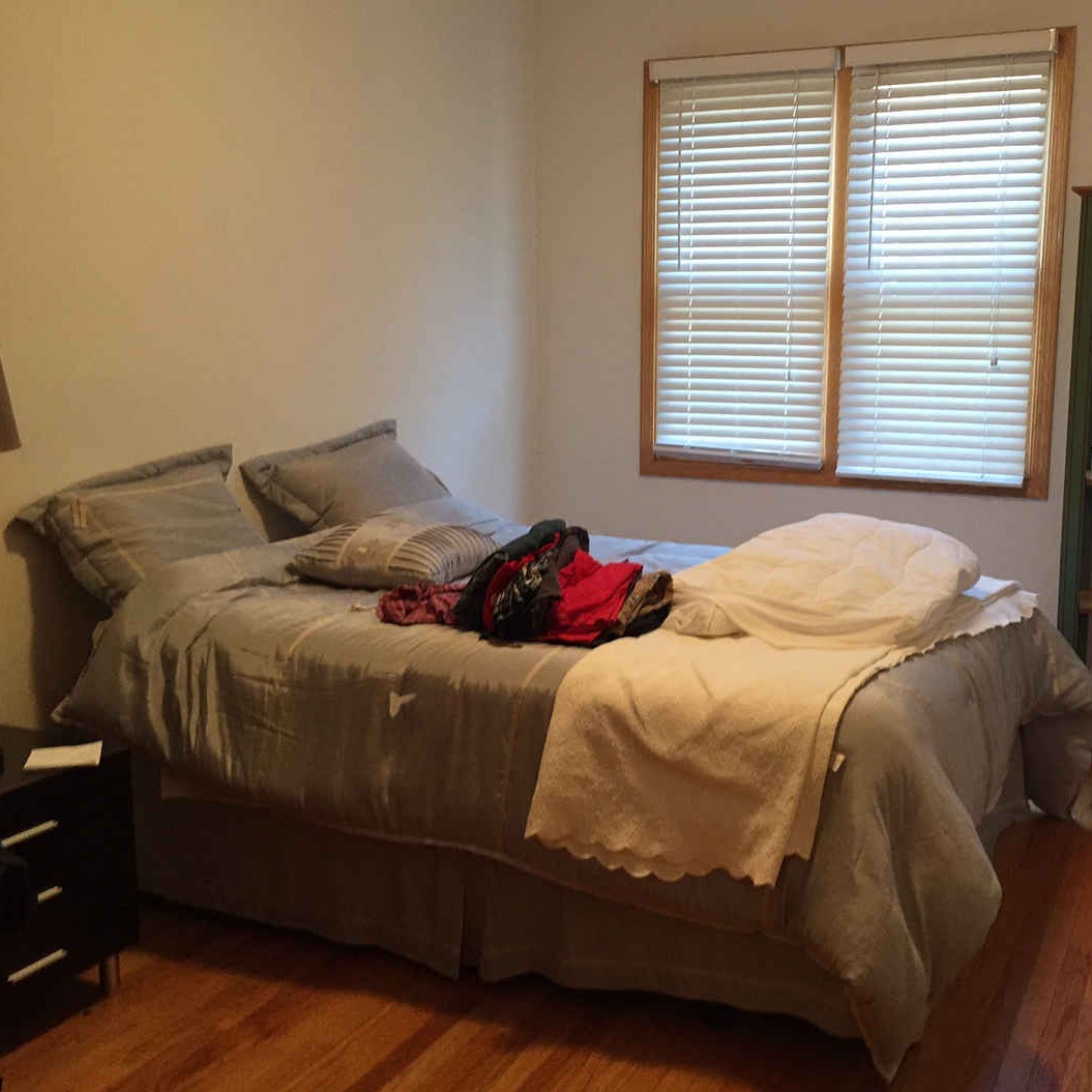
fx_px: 1249
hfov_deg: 46.7
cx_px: 691
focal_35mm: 35
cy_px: 534
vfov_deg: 47.2
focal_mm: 4.15
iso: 200
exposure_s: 1/30
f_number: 2.2
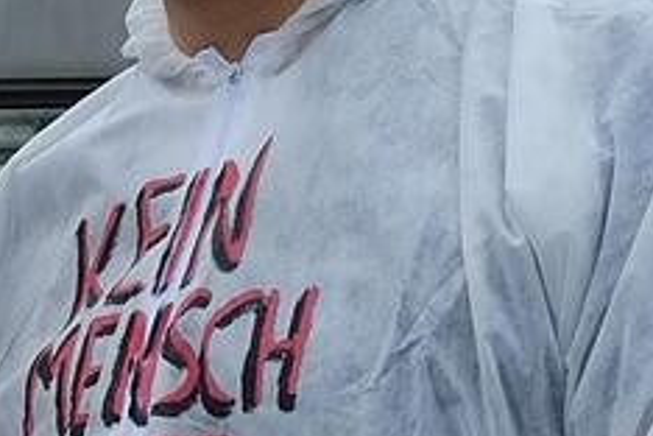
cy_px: 324
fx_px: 3428
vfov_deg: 7.3
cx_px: -290
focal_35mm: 189
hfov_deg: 10.5
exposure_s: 1/60
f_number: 9
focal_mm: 27
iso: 400
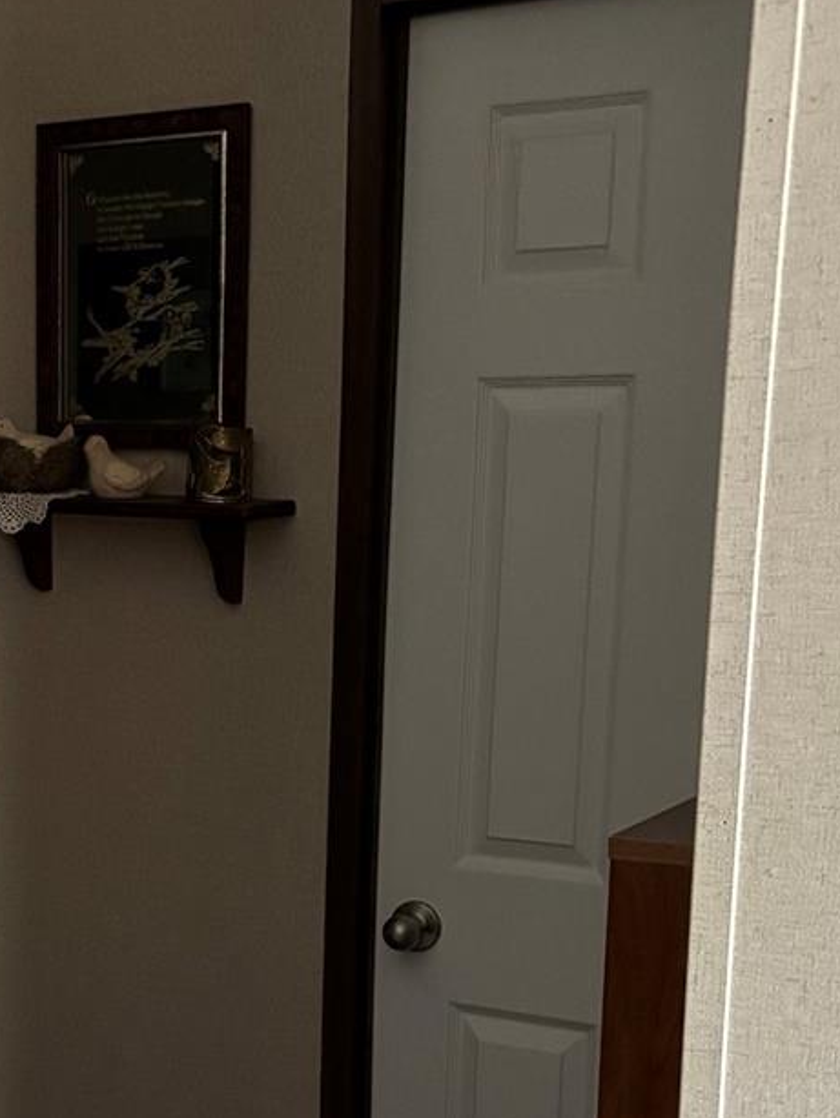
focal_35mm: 65
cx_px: -24
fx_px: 2102
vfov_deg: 29.2
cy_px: 881
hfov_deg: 21.7
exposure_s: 1/30
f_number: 1.6
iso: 800
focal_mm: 5.96
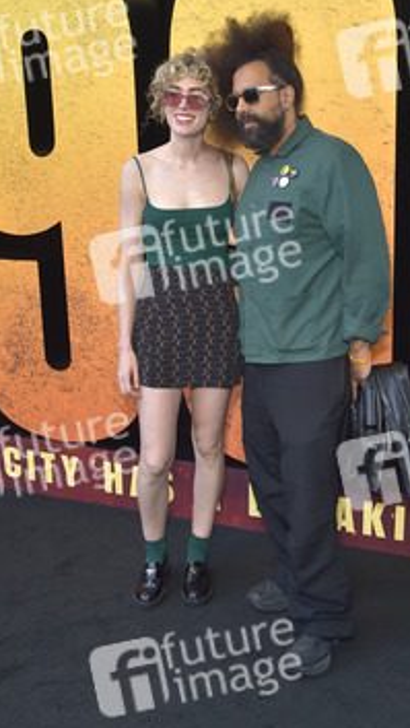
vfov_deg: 52.8
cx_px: 257
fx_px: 733
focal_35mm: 38
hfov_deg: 31.1
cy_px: 359
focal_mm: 32
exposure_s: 1/250
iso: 640
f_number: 6.3
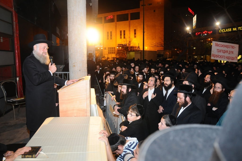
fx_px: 181
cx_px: 121
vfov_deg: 47.8
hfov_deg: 67.4
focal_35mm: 27
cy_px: 80
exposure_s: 1/30
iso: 800
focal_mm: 18
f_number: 3.5
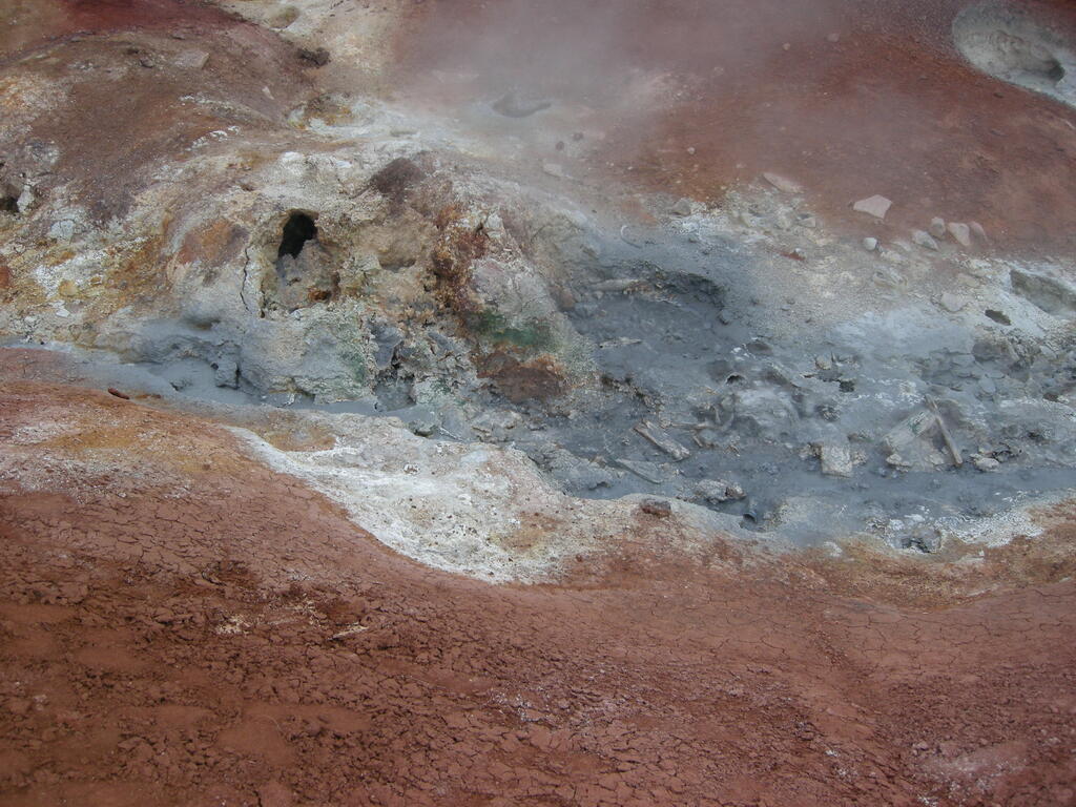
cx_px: 538
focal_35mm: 35
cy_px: 404
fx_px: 1088
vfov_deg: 40.7
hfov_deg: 52.6
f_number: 3
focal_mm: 7.5
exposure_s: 1/47.7
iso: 100
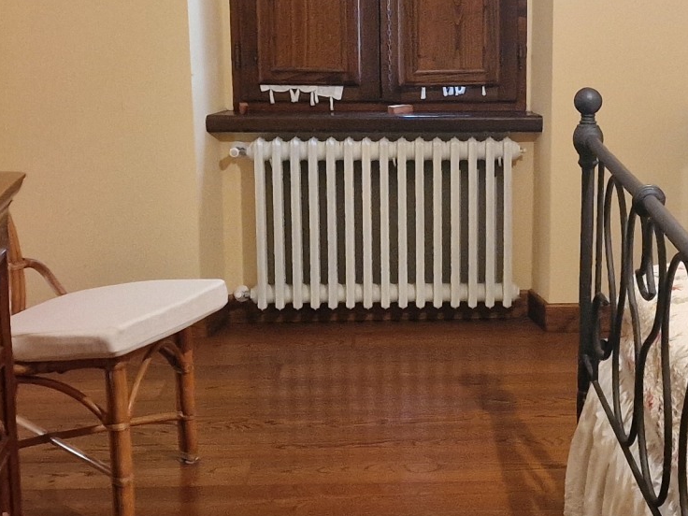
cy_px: 245
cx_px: 489
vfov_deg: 18.4
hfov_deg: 24.2
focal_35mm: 80
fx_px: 1590
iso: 640
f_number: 1.8
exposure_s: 1/100
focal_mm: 6.4
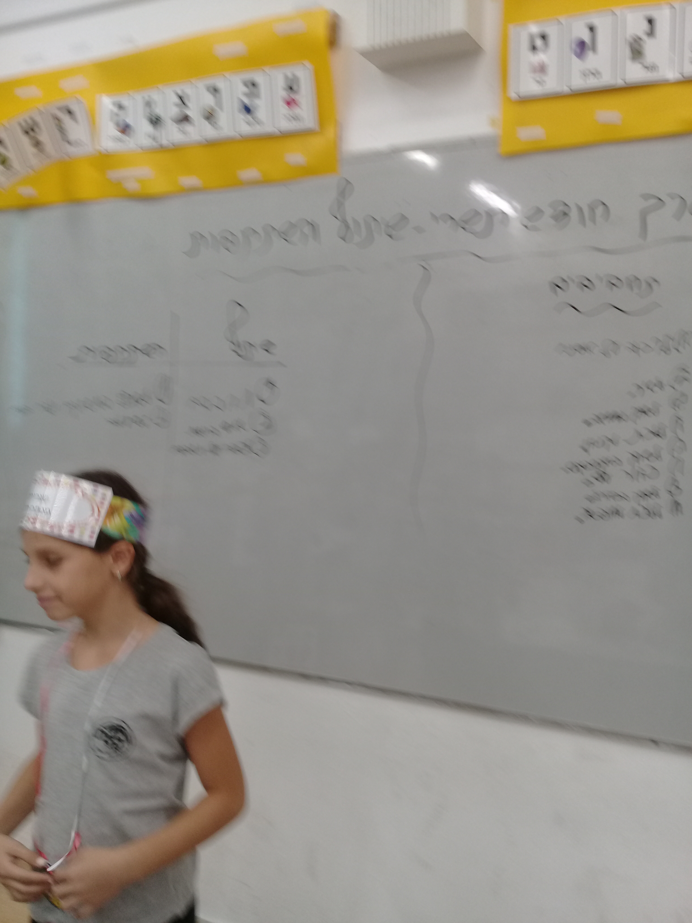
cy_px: 462
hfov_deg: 45.4
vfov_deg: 58.4
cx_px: 346
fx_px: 826
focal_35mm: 31
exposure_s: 1/33
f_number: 2.2
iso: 50
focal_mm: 3.3
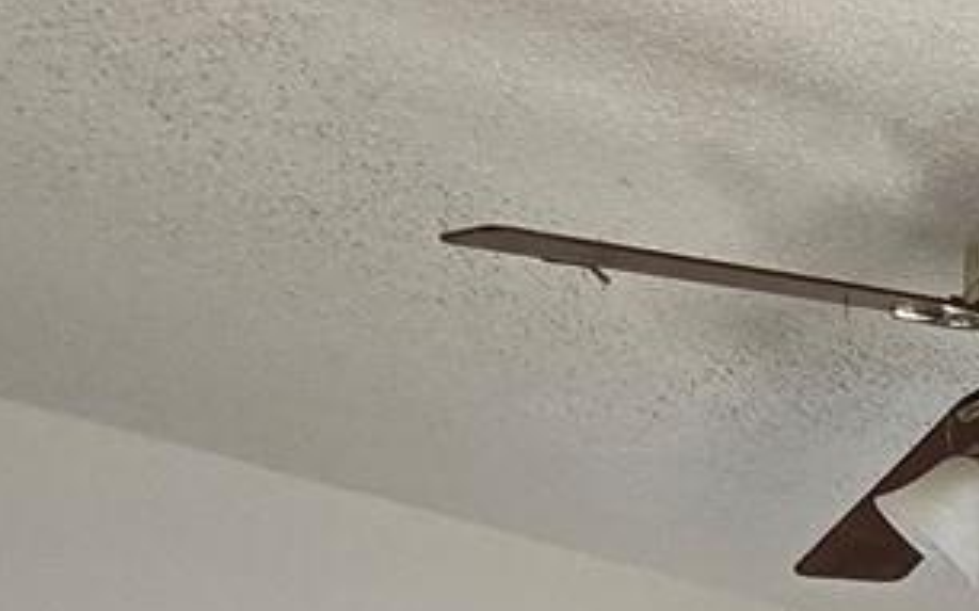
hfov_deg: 21.9
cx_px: 1600
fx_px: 1920
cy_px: 1344
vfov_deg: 14.1
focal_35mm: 72
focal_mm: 2.2
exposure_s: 1/60
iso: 80
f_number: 2.2
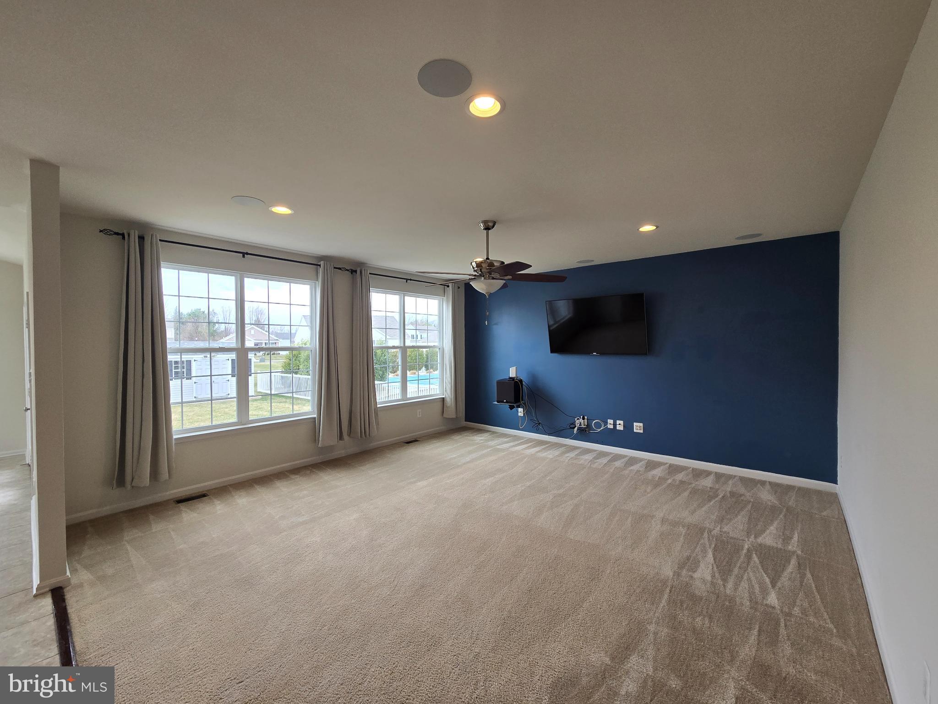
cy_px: 352
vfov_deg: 89.9
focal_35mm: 13
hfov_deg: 106.2
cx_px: 469
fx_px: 352
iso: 50
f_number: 2.2
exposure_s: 1/133
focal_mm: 2.2
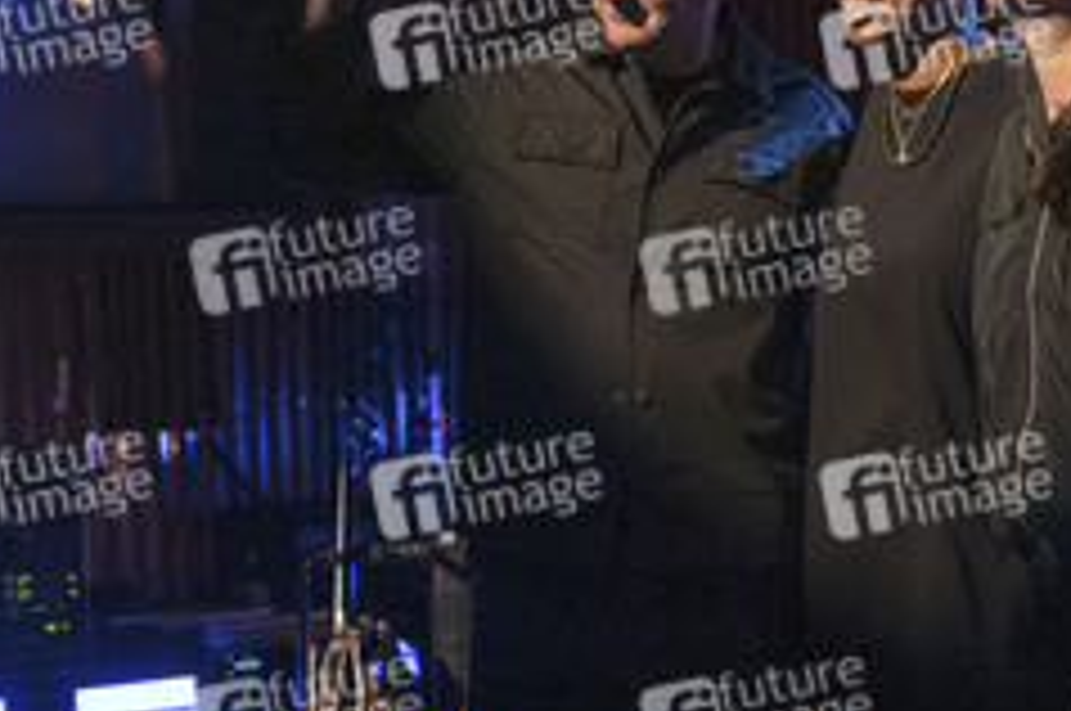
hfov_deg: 21.7
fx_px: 2763
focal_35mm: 93
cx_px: 817
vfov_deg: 14.7
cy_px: 374
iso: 2000
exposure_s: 1/250
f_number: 4
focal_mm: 49
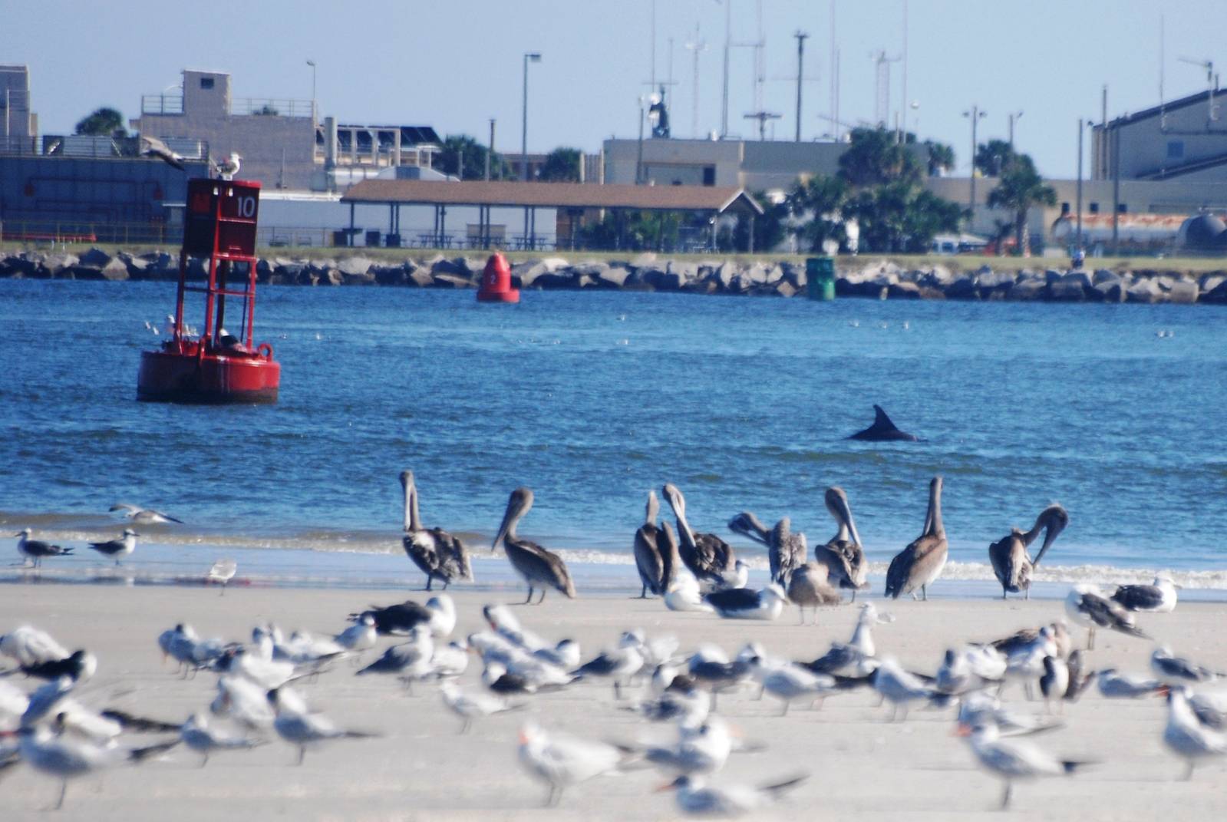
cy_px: 411
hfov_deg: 4.6
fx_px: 15358
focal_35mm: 450
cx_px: 614
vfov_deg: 3.1
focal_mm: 300
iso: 400
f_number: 5.6
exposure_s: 1/1600
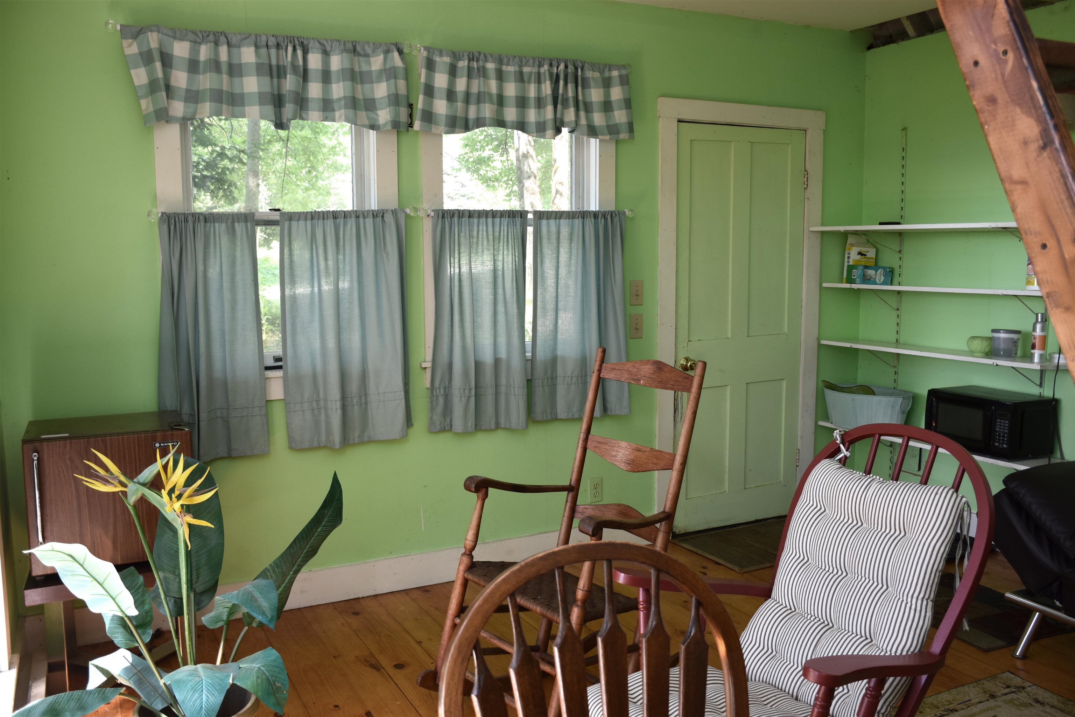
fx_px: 896
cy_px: 358
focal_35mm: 30
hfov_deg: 61.9
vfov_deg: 43.6
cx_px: 538
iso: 250
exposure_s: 1/60
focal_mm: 20
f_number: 4
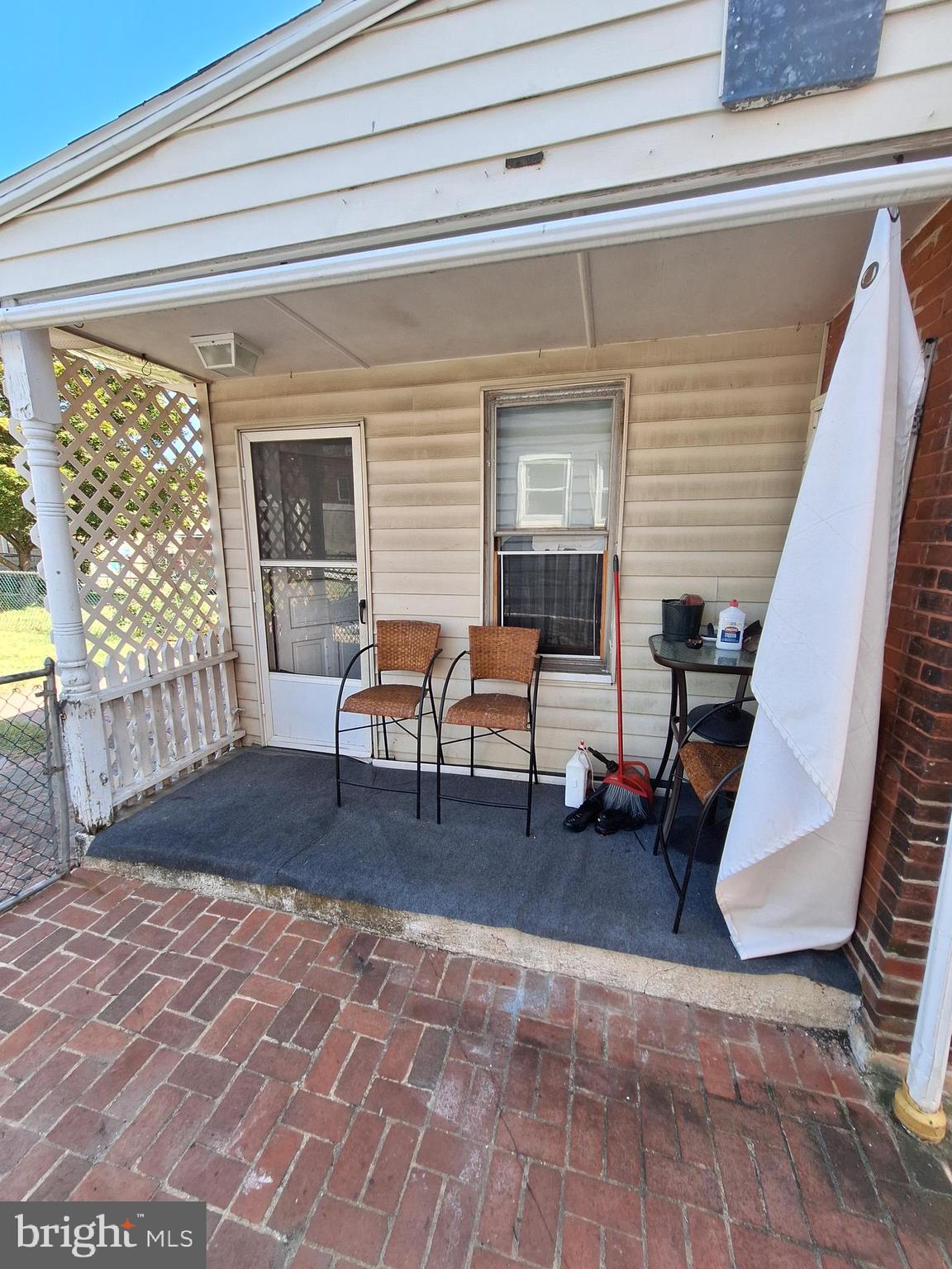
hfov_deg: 89.9
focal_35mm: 13
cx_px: 476
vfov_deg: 106.2
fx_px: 477
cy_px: 634
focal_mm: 1.74
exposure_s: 1/379
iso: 40
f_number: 2.2
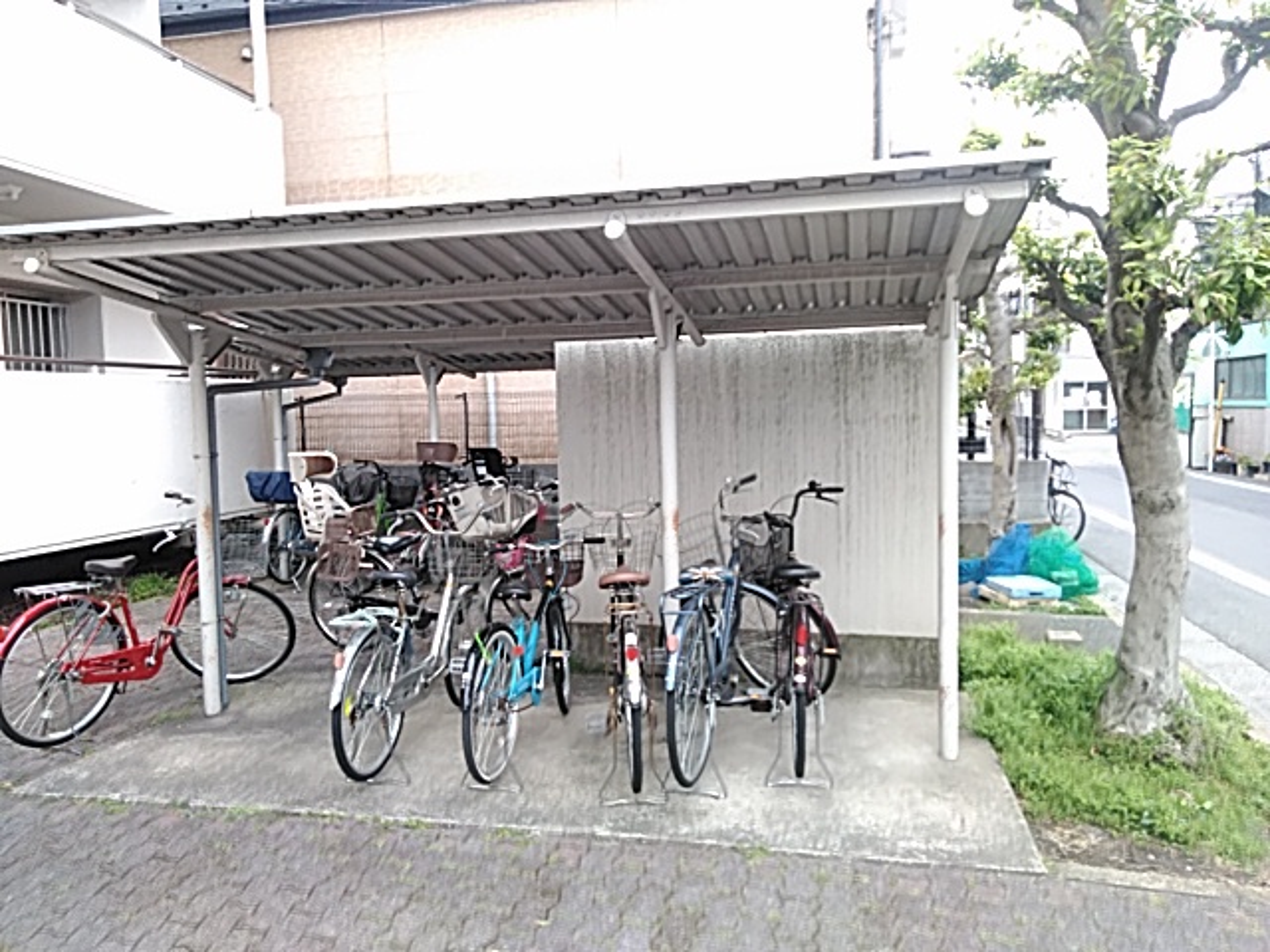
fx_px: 991
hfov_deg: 65.3
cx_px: 635
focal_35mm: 27
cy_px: 476
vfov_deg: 51.4
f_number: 2.2
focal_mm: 3.46
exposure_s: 1/125
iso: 129
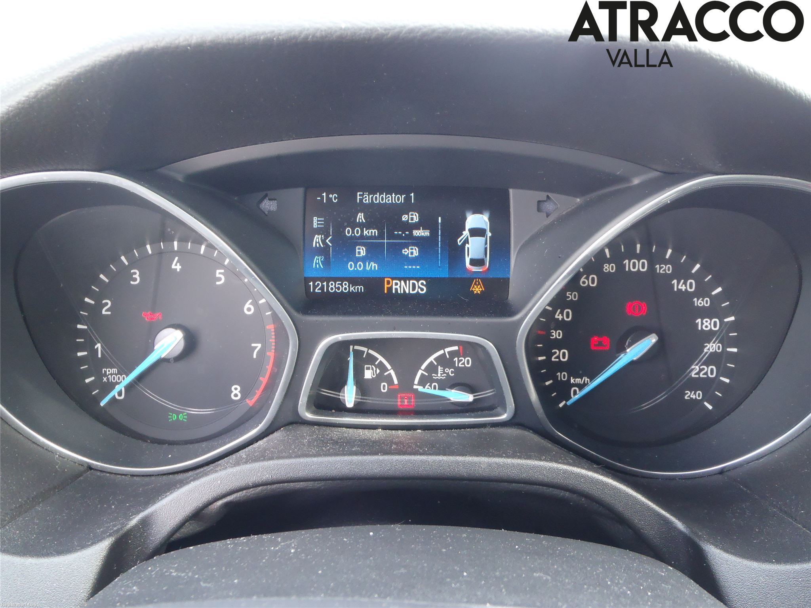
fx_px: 656
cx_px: 406
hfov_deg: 63.4
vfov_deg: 49.7
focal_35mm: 28
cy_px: 304
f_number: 3.5
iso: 200
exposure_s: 1/25
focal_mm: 5
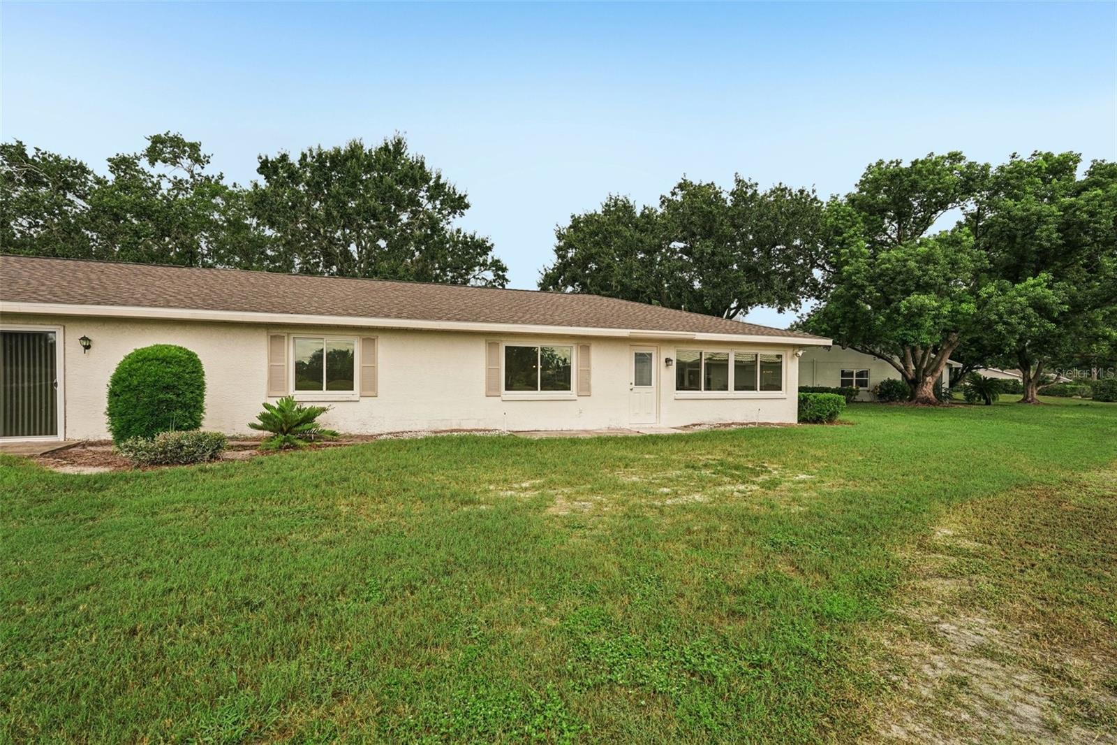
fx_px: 512
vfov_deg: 72.0
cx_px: 558
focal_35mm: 16
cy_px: 372
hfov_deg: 95.0
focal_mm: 16.5
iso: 400
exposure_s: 1/320
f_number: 8
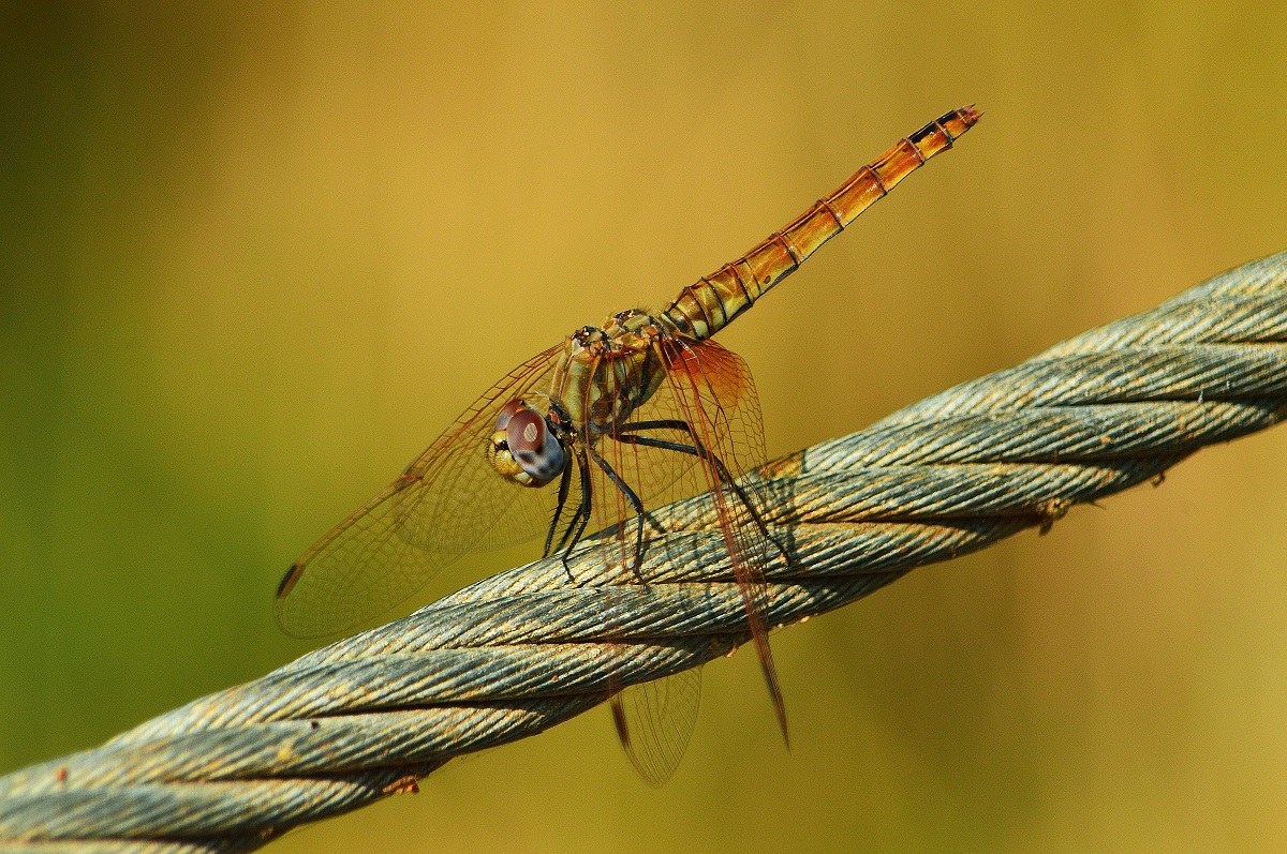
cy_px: 427
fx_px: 16068
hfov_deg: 4.6
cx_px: 644
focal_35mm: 450
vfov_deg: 3.0
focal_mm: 300
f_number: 11
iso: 400
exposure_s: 1/500
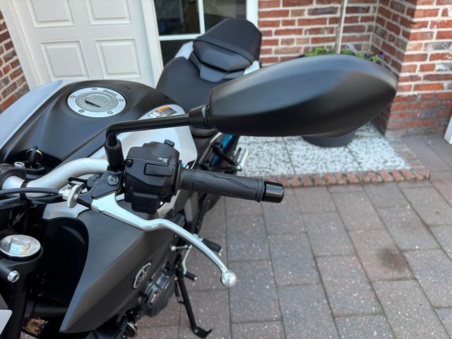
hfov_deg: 67.3
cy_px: 170
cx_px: 226
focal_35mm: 26
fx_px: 339
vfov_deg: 53.1
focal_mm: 5.96
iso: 64
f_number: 1.6
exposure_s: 1/121
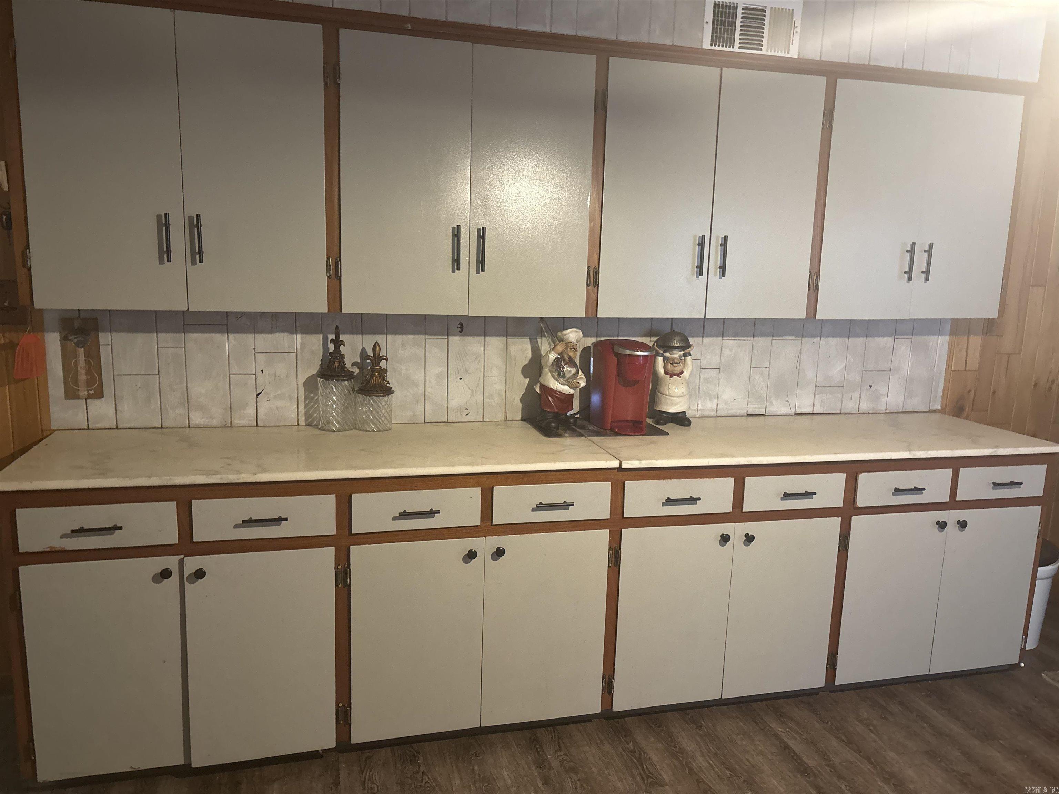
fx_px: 795
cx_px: 530
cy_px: 397
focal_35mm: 26
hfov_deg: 67.3
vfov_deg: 53.1
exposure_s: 1/40
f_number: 1.6
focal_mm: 5.96
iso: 500
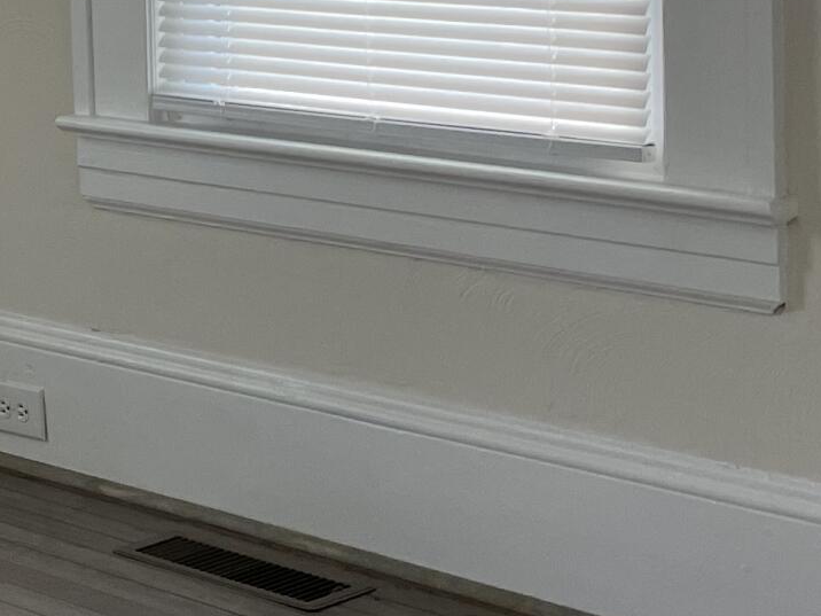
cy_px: -85
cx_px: -335
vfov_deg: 13.3
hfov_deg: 16.7
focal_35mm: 109
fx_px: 2585
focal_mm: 4.2
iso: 64
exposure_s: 1/60
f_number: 1.6
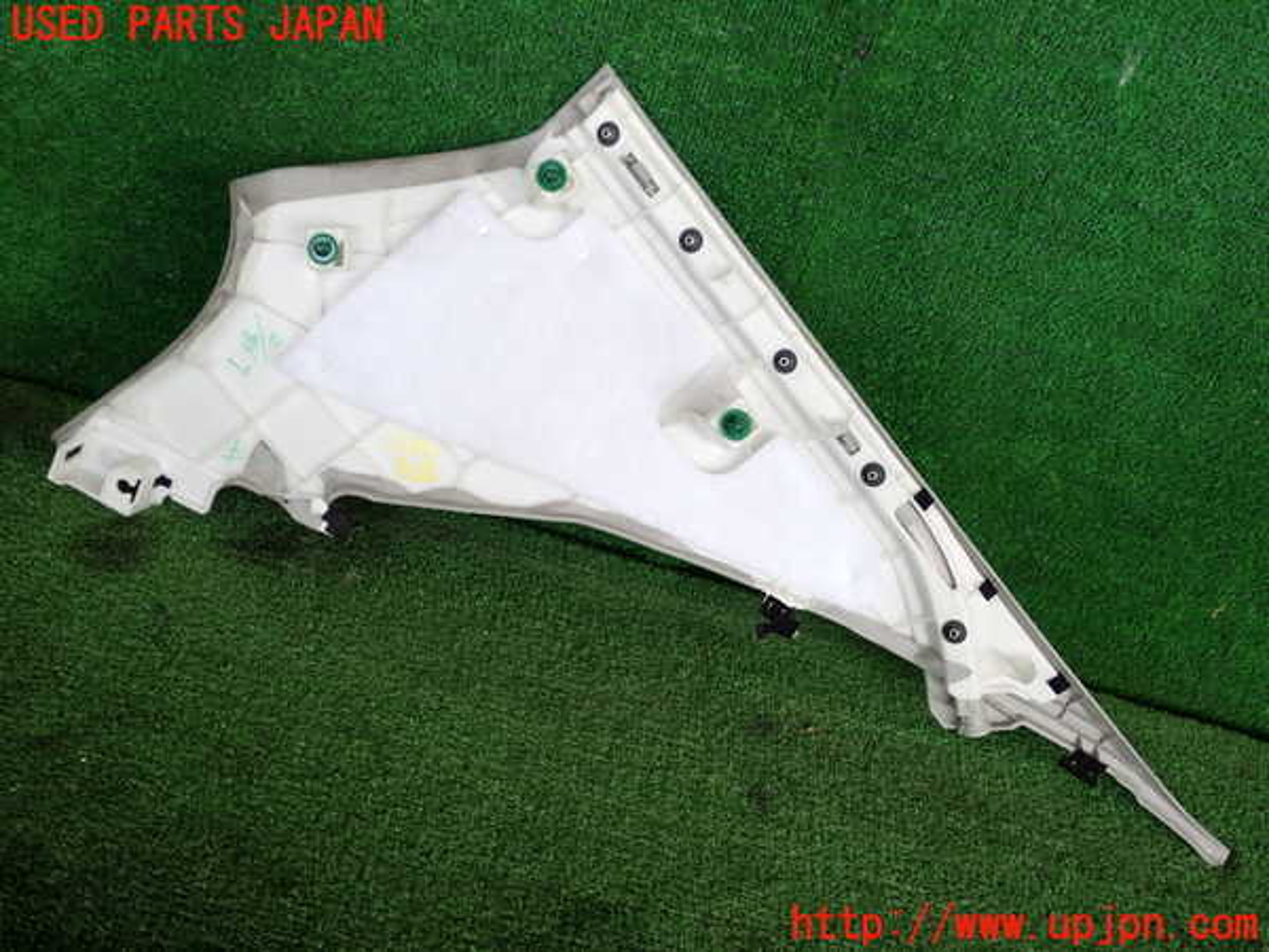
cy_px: 476
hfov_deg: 51.4
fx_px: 1320
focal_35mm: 36
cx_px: 634
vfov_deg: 39.7
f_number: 2.5
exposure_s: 1/125
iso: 100
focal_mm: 6.37
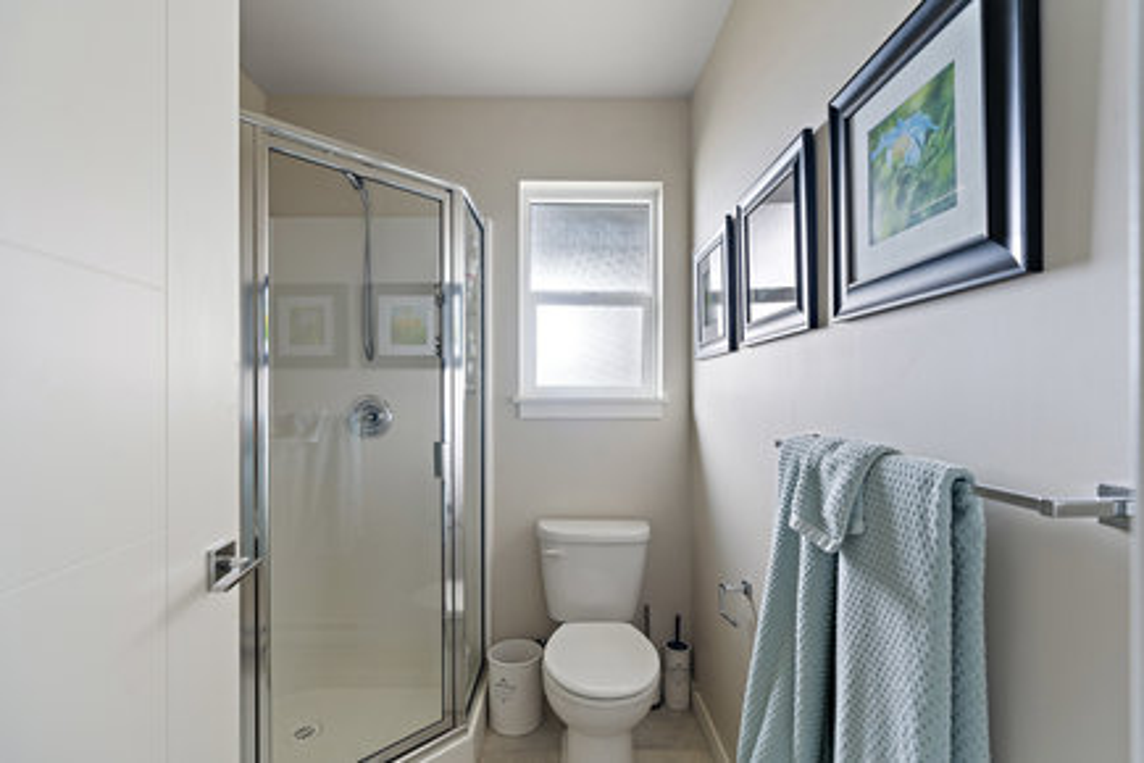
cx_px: 572
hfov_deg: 96.7
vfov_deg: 73.7
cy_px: 382
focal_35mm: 16
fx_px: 508
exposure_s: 1.3
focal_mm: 16
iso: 400
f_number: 6.3
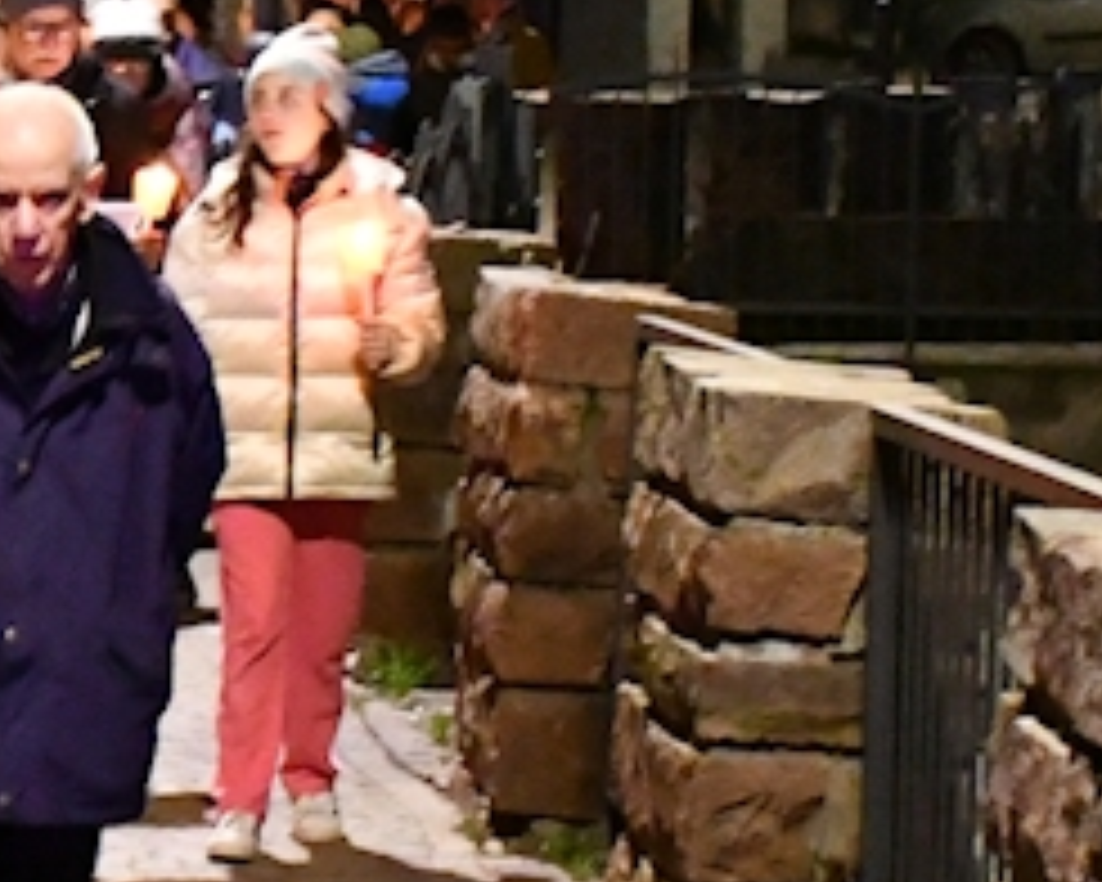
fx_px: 4501
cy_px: 196
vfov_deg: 11.2
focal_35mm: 138
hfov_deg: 13.3
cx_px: -463
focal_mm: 30
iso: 12800
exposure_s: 1/50
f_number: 4
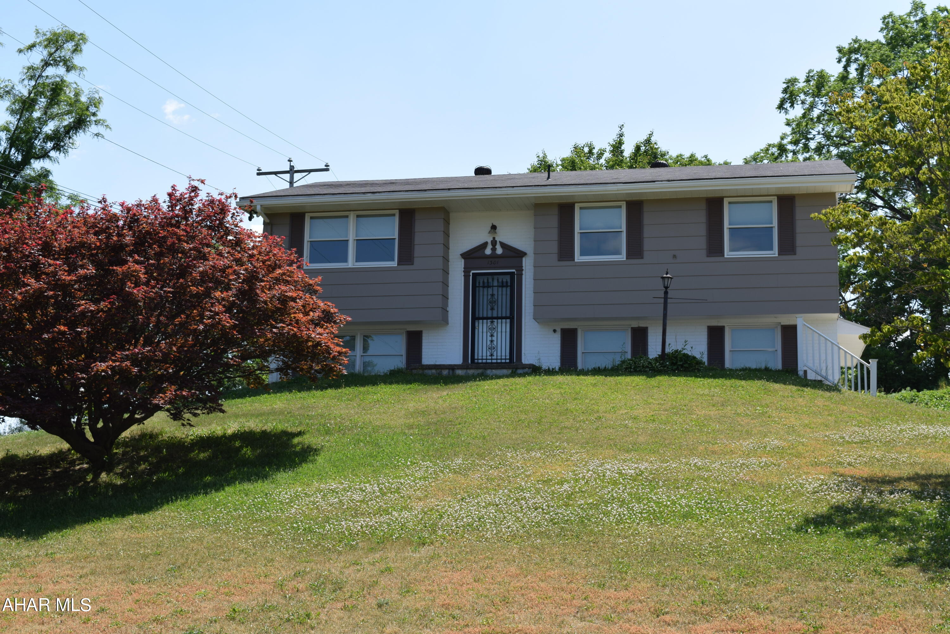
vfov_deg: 26.5
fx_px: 1346
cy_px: 317
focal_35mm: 51
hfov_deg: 38.9
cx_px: 475
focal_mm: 34
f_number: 9
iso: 100
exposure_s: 1/200
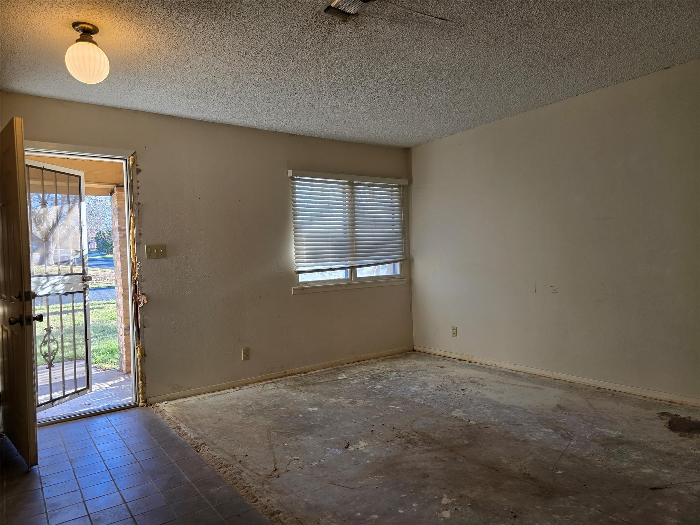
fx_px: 465
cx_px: 350
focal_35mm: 23
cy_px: 262
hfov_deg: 73.9
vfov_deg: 58.9
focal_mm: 6.3
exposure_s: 1/120
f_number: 1.7
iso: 50
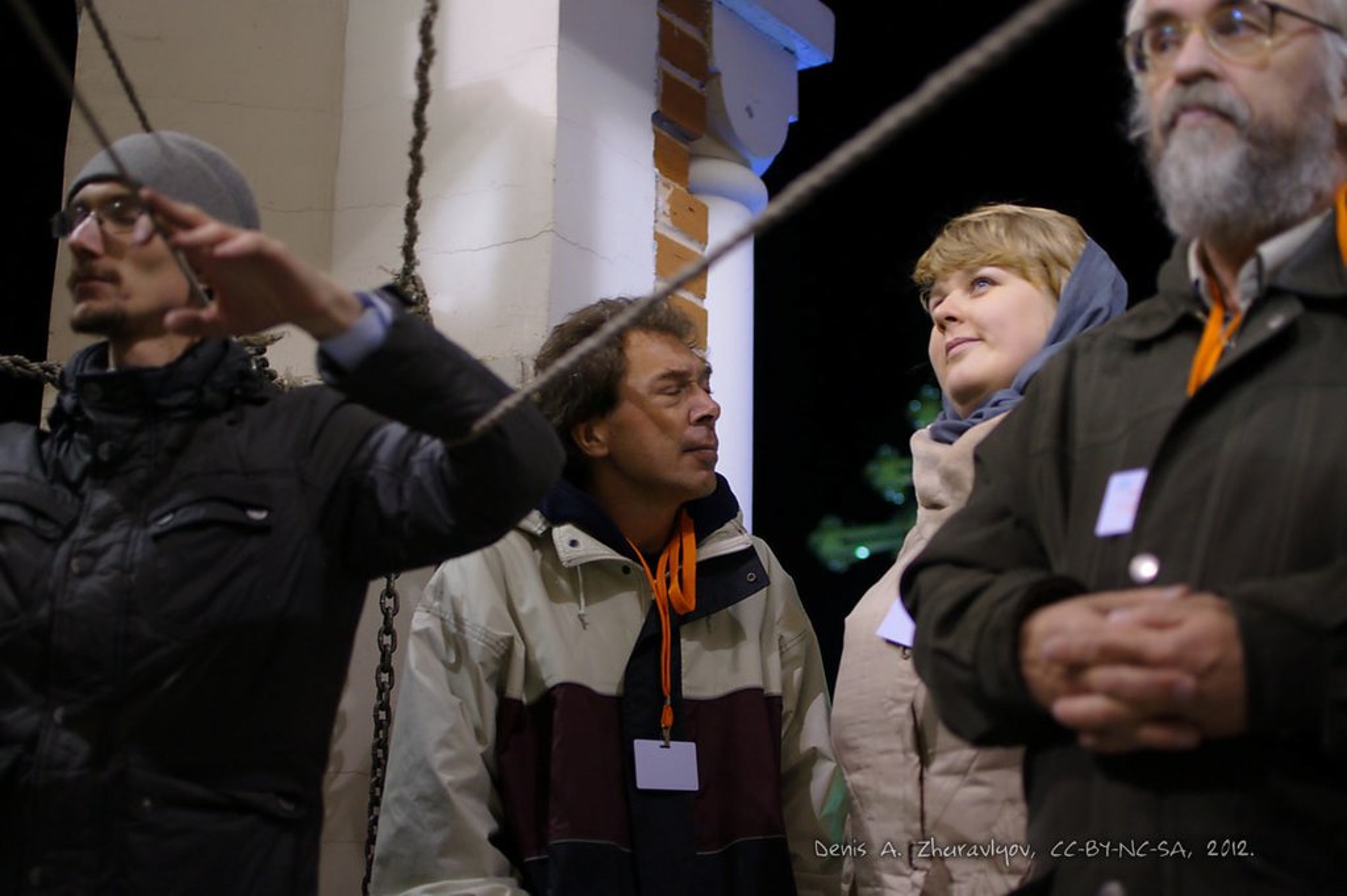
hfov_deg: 37.9
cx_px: 674
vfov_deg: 25.7
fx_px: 1963
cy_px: 448
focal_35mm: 52
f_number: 2.2
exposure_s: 1/40
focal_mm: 35
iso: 400
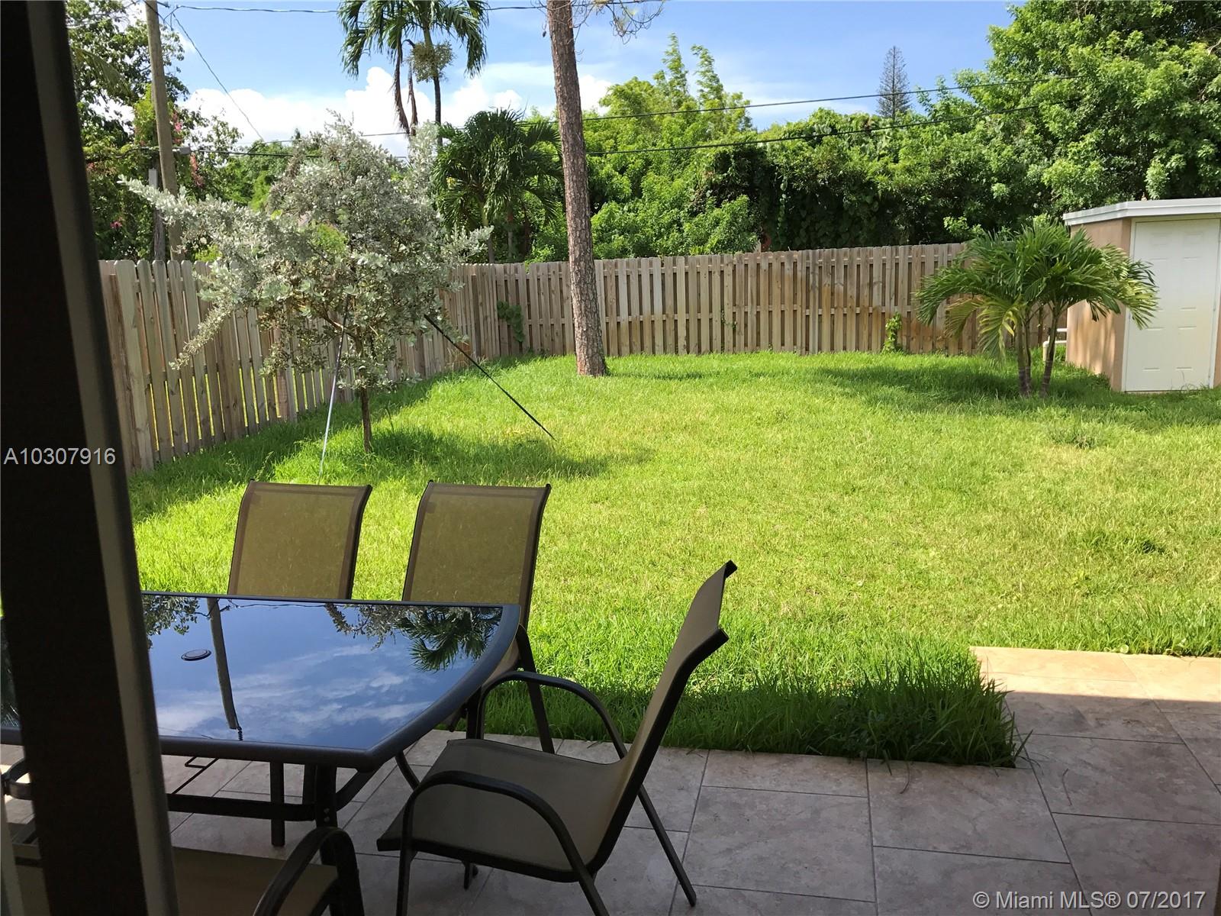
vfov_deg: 49.7
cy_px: 458
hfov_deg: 63.4
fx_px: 988
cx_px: 610
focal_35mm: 28
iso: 20
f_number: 1.8
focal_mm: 3.99
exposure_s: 1/1451
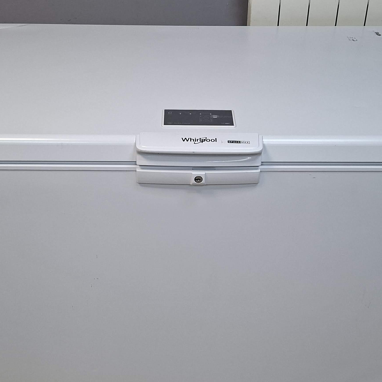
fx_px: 587
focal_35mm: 47
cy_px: 197
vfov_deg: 36.1
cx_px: 186
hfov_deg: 36.1
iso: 200
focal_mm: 5.54
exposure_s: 1/100
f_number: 1.8
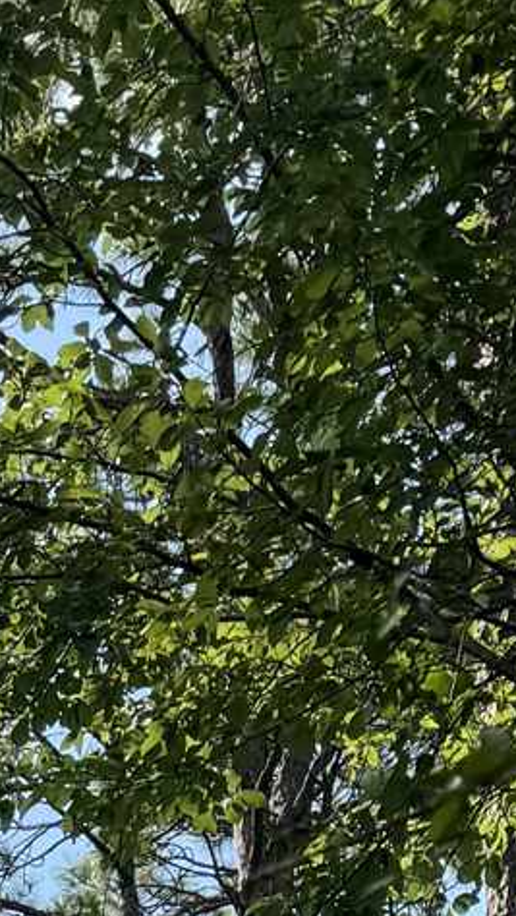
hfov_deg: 9.2
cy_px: 2099
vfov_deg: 13.3
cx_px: -356
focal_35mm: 127
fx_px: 3086
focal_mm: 6.76
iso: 80
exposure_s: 1/2604
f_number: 1.78
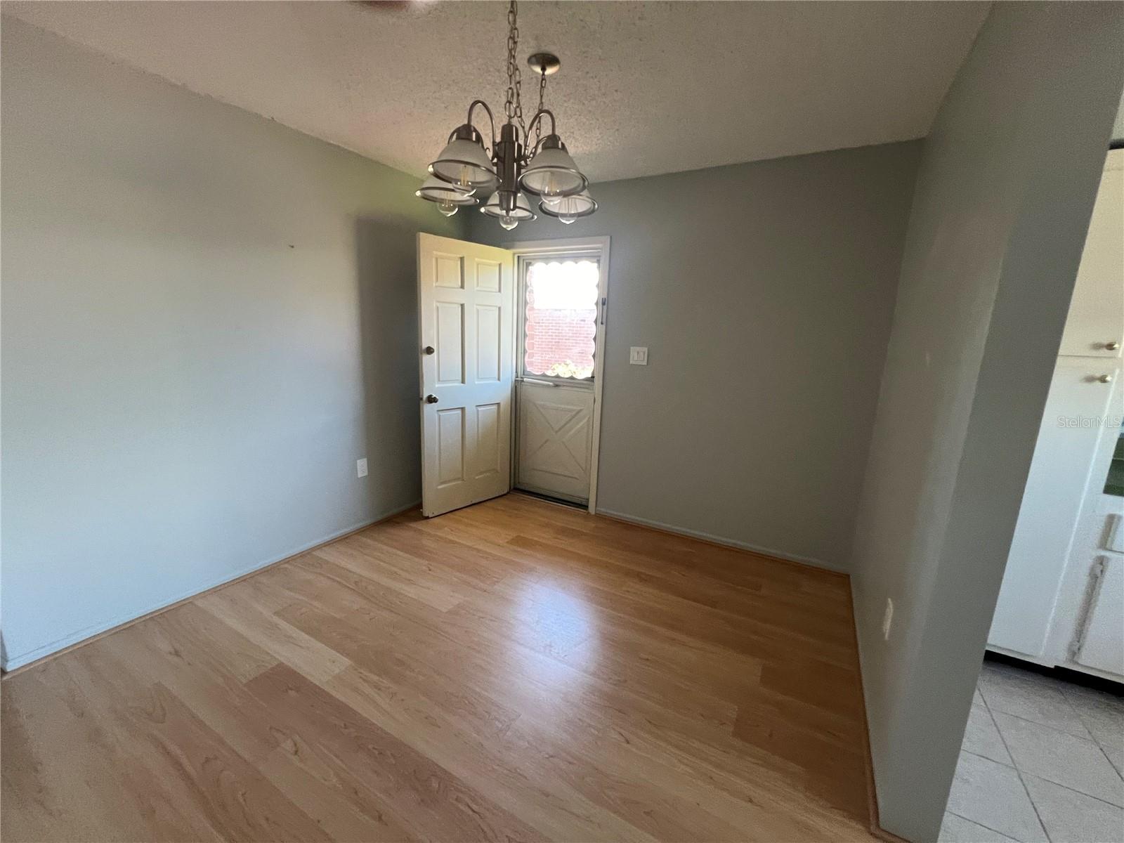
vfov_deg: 89.9
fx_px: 422
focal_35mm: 13
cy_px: 422
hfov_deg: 106.2
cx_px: 562
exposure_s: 1/71
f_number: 1.8
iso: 250
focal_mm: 1.57
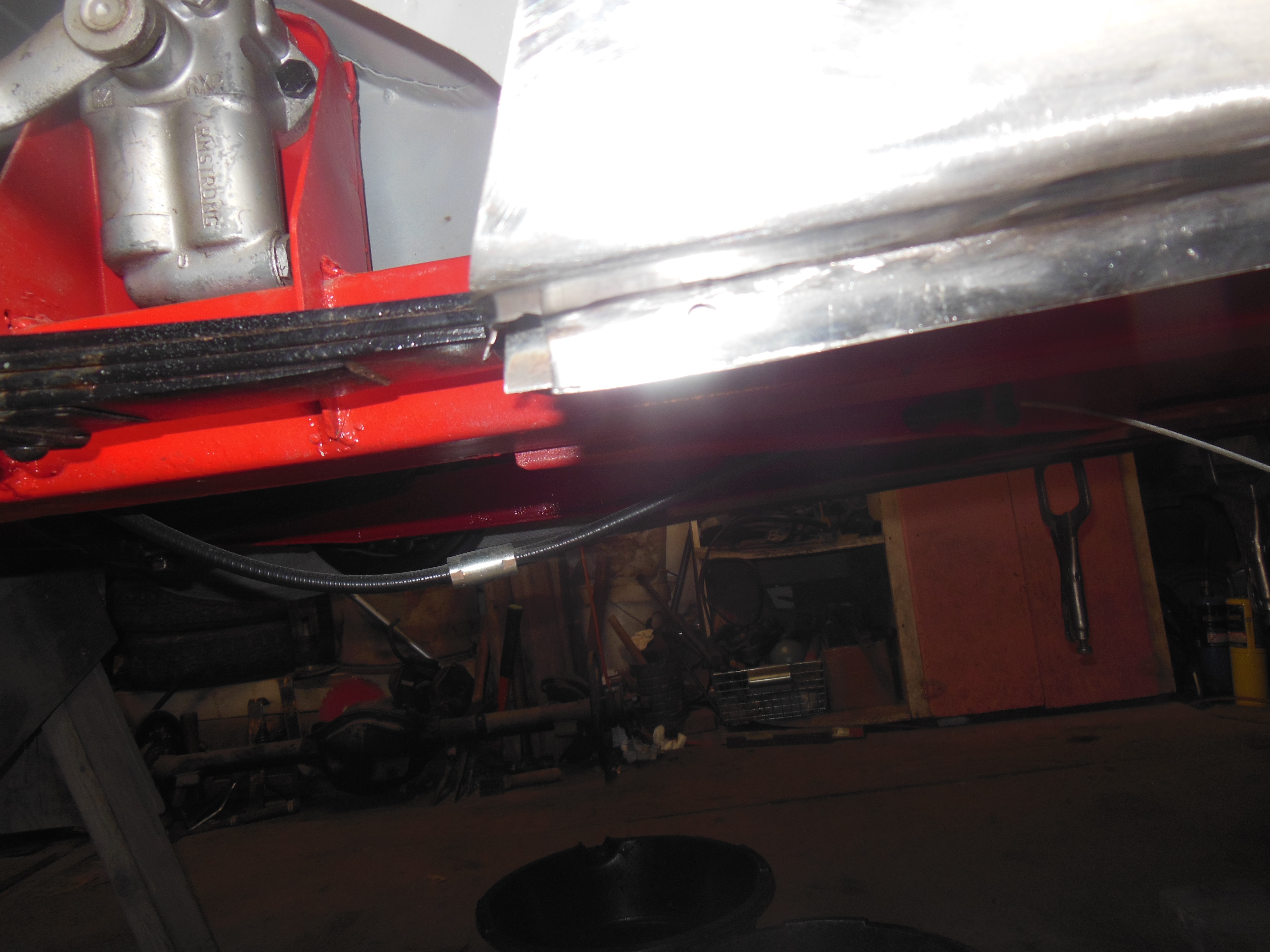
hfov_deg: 69.4
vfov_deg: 54.9
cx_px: 635
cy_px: 476
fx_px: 917
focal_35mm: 25
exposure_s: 1/25
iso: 125
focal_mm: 4.5
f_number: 3.5
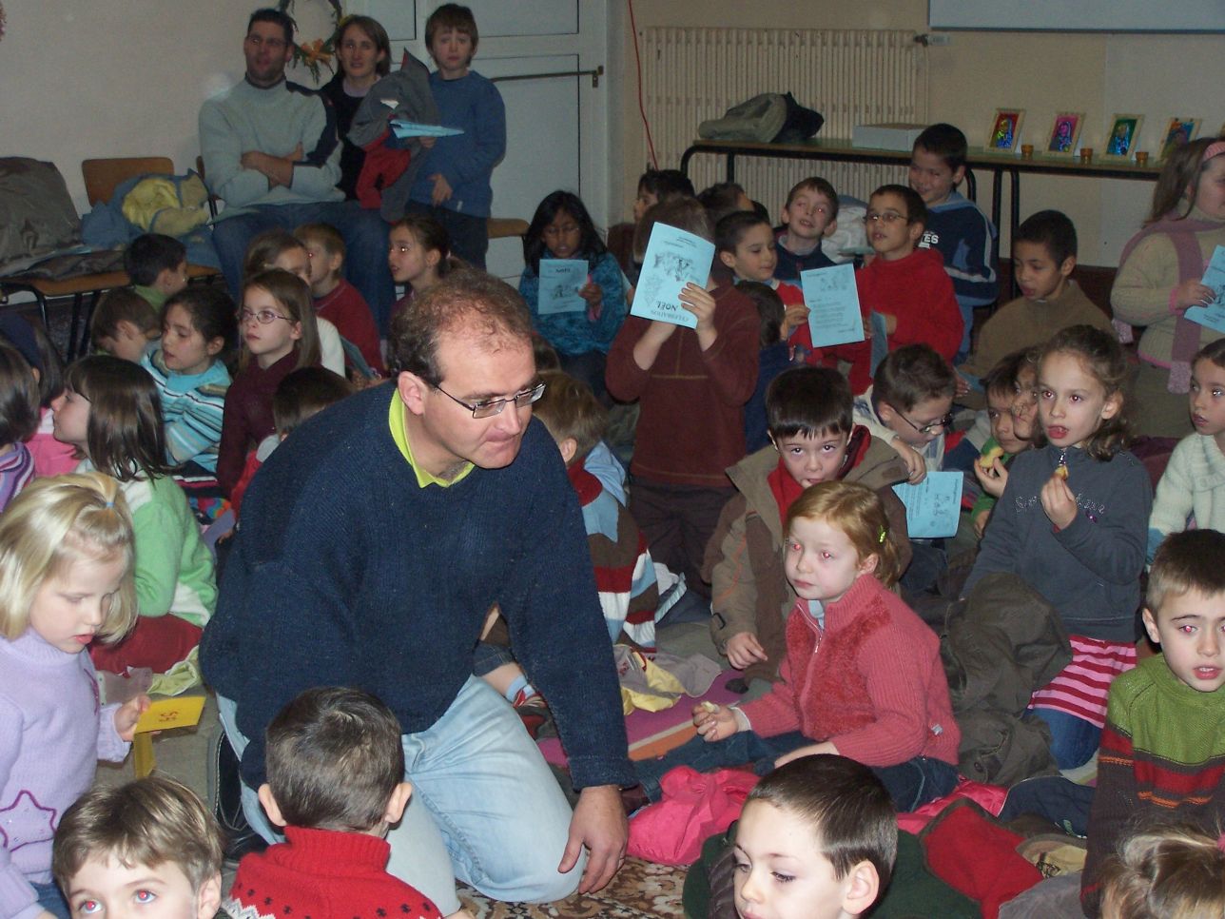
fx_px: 2371
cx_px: 612
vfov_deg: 21.9
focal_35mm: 67
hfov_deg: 29.0
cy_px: 460
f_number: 3.2
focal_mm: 11.1
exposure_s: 1/60
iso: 140
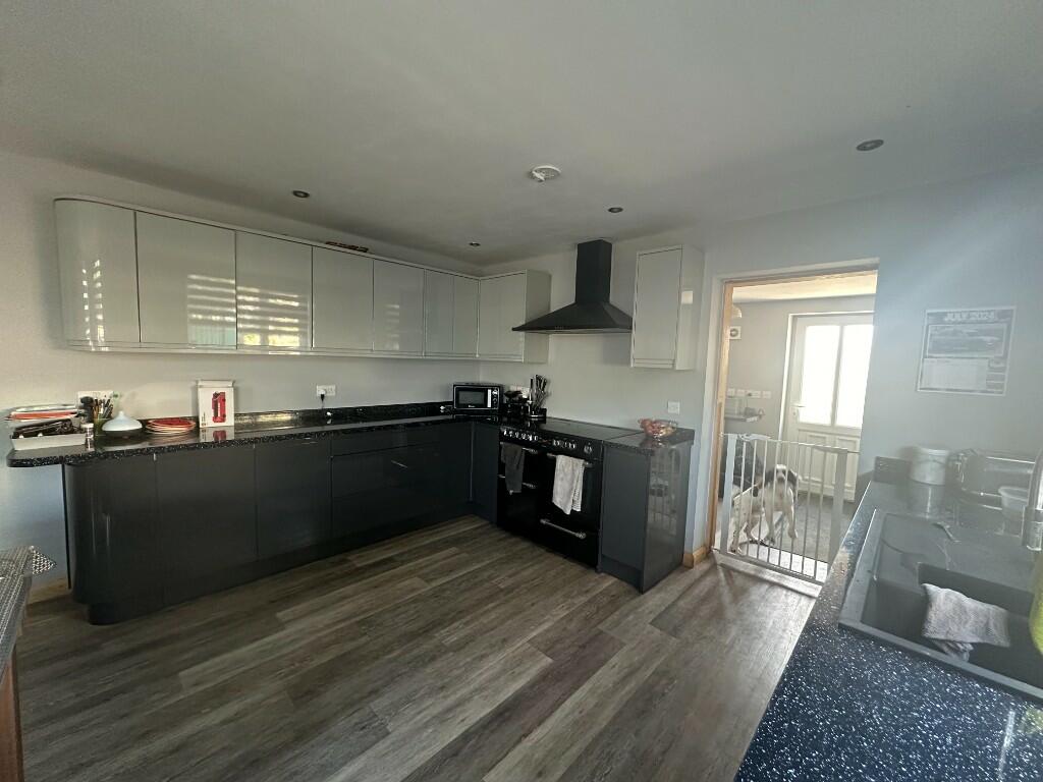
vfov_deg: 85.7
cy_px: 391
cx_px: 522
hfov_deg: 102.1
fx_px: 422
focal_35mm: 14
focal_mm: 2.22
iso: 640
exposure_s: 1/60
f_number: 2.2
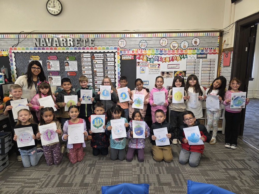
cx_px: 130
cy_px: 97
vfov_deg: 58.9
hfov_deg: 73.9
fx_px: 172
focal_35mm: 23
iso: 250
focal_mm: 6.3
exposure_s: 1/120
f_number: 1.7
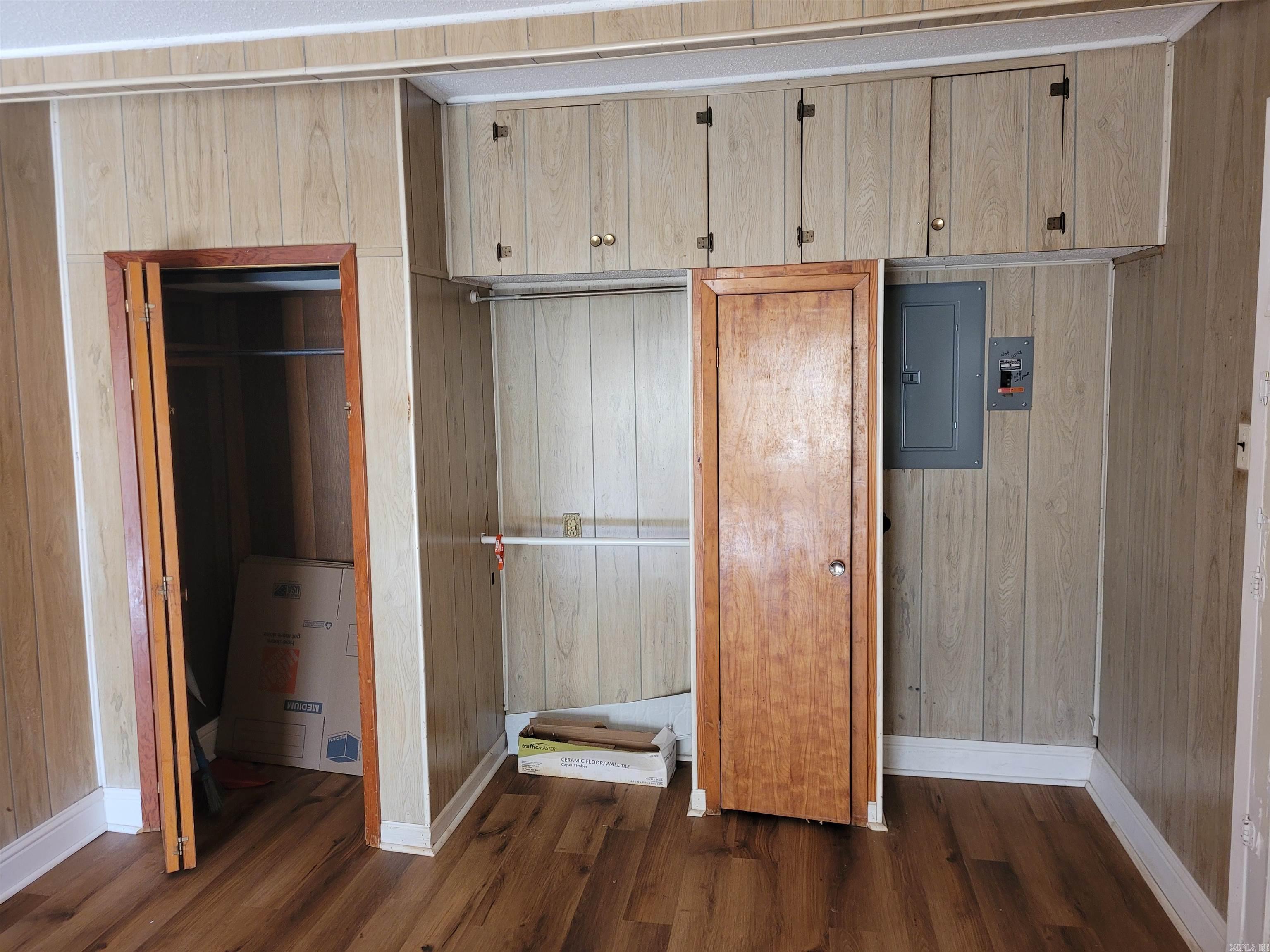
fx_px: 954
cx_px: 635
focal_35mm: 26
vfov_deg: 53.1
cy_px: 476
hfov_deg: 67.3
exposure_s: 1/60
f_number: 1.8
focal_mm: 5.4
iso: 160
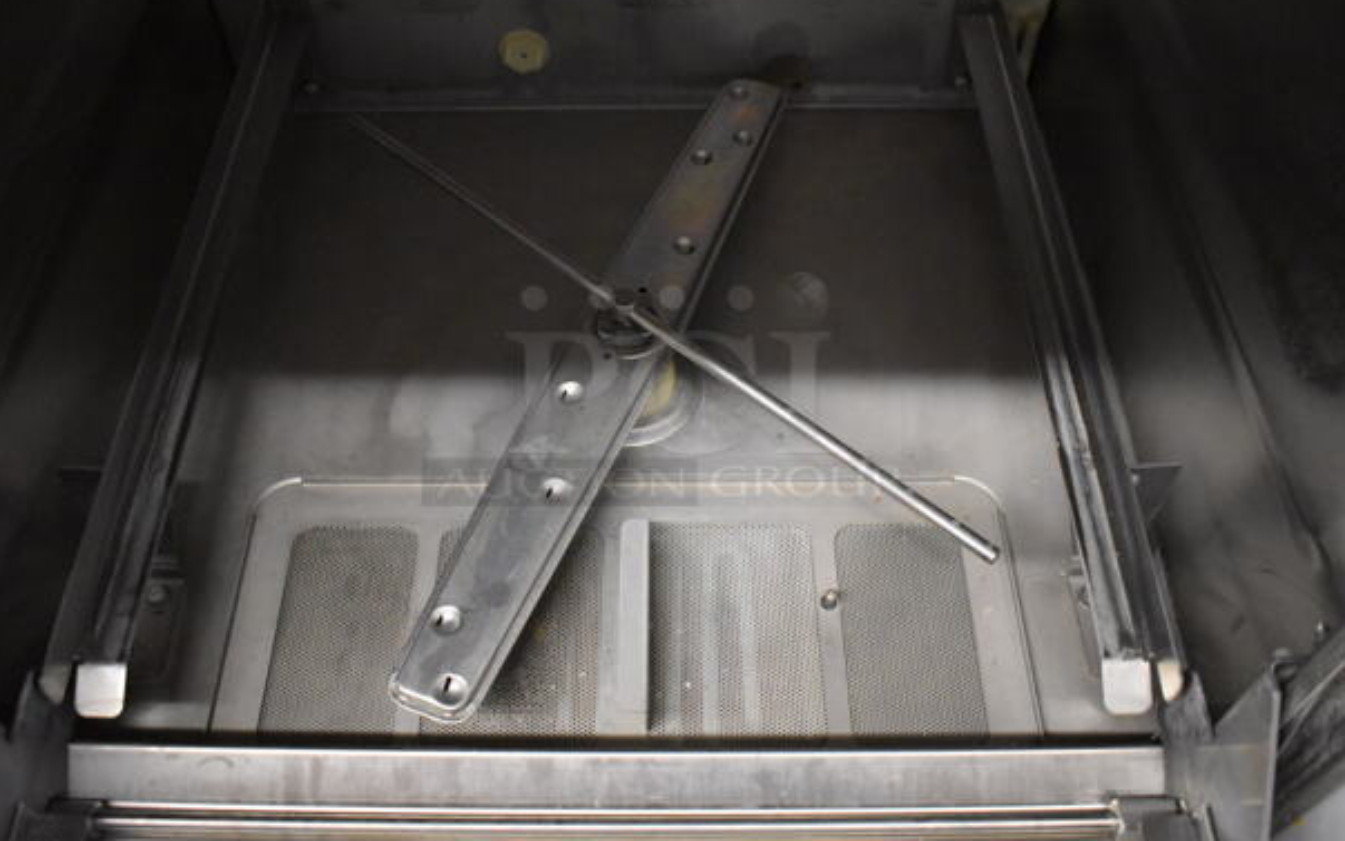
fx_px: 1192
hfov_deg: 58.9
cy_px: 388
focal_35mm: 33
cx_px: 671
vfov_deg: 38.8
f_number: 3.8
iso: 5600
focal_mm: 21
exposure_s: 1/125
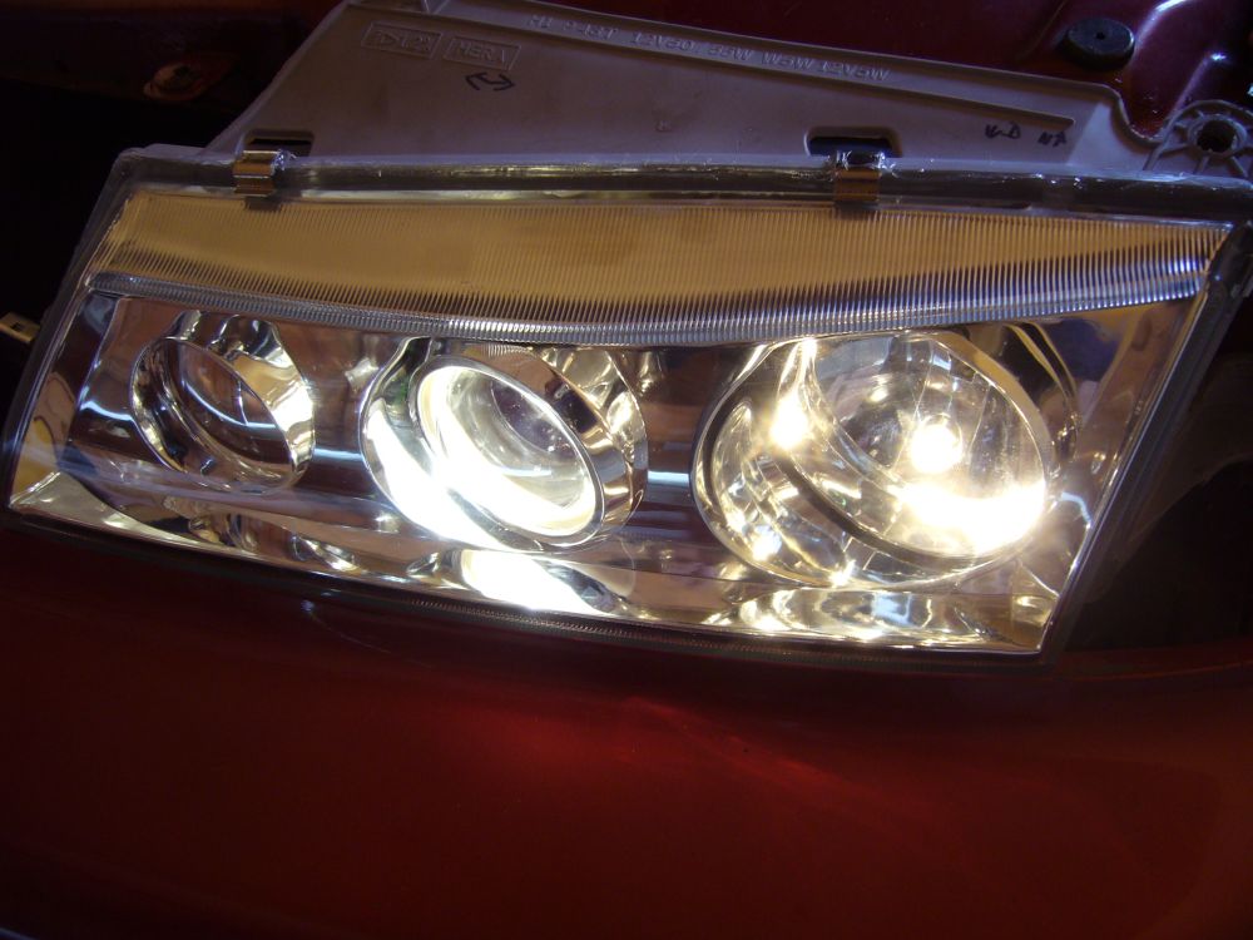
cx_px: 626
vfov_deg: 40.7
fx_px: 1267
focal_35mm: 35
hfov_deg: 52.6
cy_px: 470
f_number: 2.8
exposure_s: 1/50
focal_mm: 5.8
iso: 100
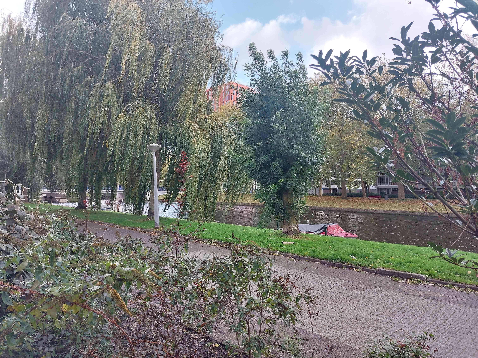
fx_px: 345
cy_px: 179
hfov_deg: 69.4
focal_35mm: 25
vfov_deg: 54.9
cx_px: 239
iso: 25
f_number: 1.8
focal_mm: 5.23
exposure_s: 1/106
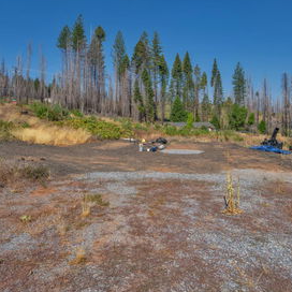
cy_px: 115
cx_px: 154
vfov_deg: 64.4
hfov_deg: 65.0
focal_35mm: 24
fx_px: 229
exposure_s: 1/800
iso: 160
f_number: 6.3
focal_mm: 15
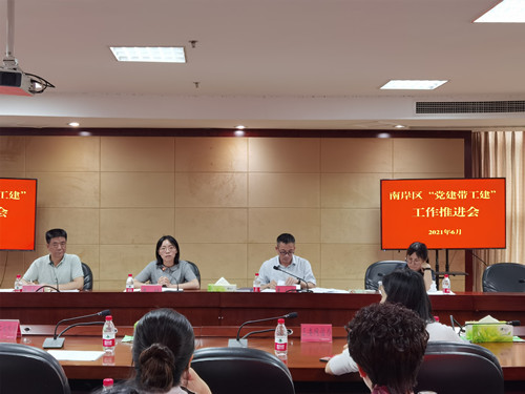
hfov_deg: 37.5
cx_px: 262
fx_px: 773
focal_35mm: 51
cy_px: 197
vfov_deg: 28.6
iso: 160
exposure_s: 1/50
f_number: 1.9
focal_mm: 6.71
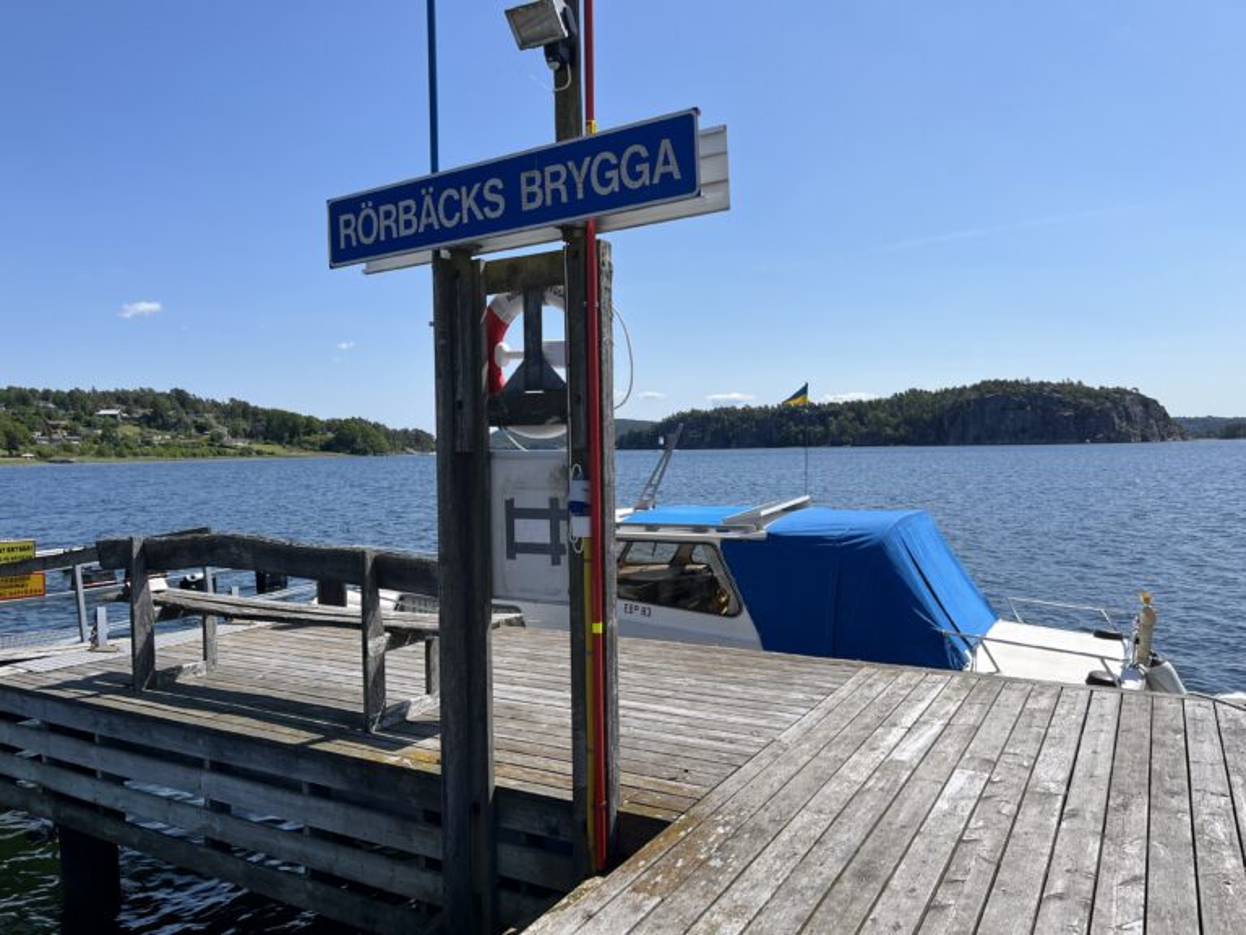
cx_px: 623
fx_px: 936
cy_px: 468
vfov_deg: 53.1
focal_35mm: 26
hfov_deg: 67.3
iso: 50
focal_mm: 5.1
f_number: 1.6
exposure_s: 1/4854
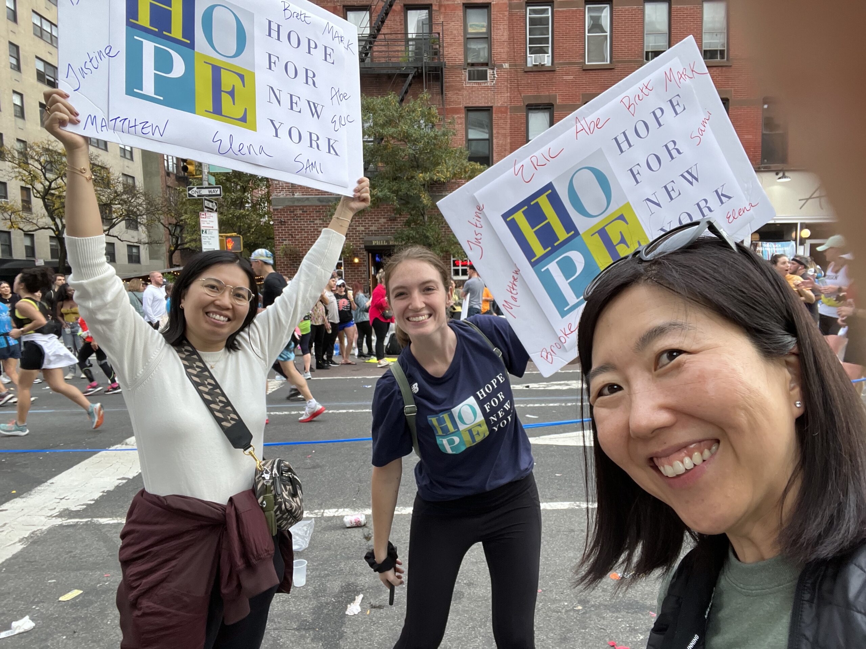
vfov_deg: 58.9
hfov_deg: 73.9
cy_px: 324
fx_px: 575
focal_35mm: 23
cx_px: 433
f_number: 2.2
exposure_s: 1/121
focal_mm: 2.71
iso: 80
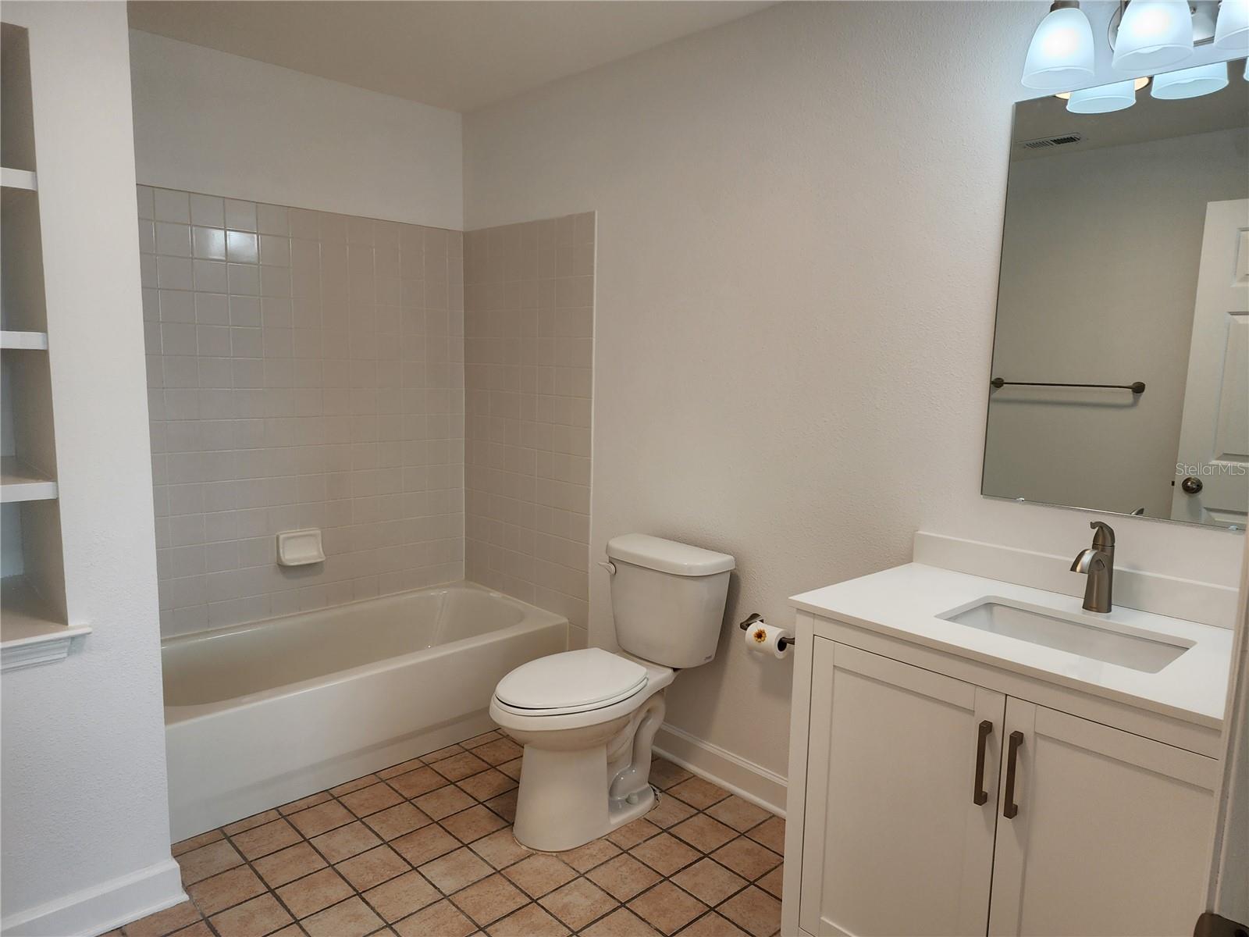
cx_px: 624
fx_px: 830
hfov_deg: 73.9
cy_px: 468
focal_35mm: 23
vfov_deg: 58.9
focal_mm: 6.4
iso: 80
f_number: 1.8
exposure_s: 1/180
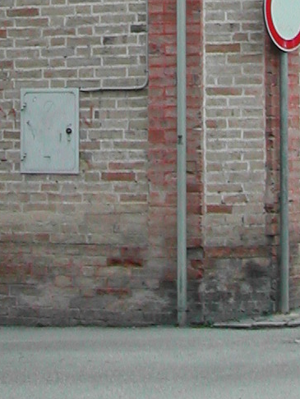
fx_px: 1847
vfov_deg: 11.8
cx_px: 178
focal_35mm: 160
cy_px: -217
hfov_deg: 9.3
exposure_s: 1/244
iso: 100
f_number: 2.8
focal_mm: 8
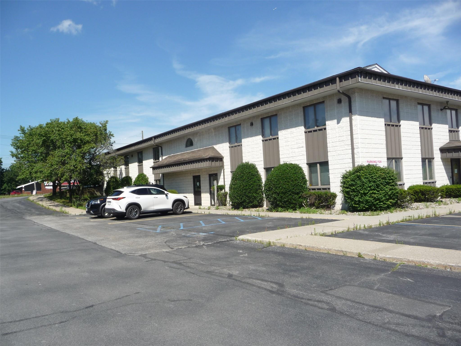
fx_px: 373
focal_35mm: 28
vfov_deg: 49.7
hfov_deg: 63.4
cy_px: 173
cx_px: 230
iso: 100
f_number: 8
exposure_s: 1/250
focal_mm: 4.7
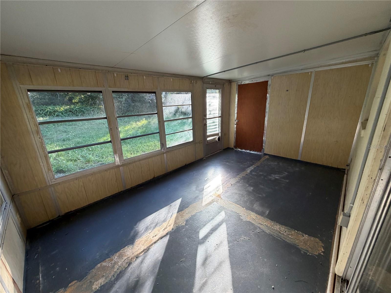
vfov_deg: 85.7
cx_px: 196
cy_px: 146
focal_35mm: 14
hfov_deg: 102.1
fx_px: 158
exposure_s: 1/121
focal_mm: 2.22
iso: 160
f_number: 2.2
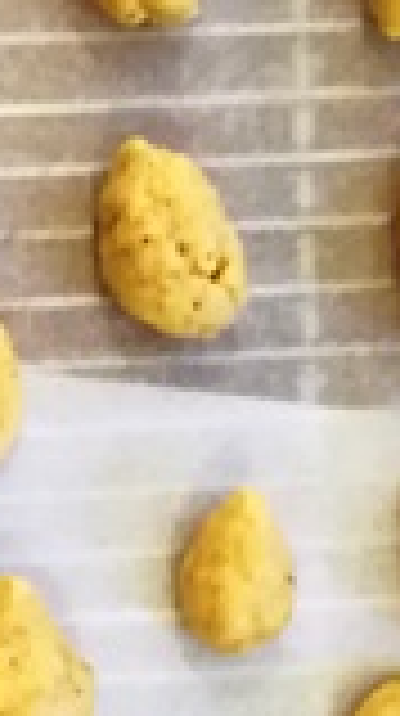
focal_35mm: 114
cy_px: 675
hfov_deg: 10.1
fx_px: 2158
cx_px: -274
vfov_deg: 18.4
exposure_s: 1/25
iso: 320
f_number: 2.2
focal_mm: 3.83
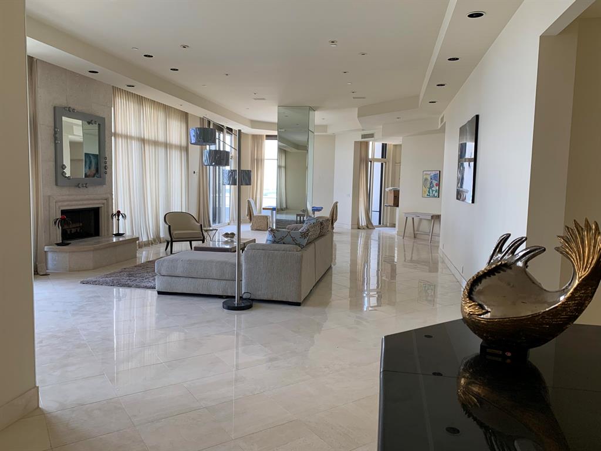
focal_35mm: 26
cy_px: 226
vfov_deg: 53.1
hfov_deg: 67.3
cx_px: 300
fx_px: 451
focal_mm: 4.25
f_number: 1.8
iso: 64
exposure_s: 1/121
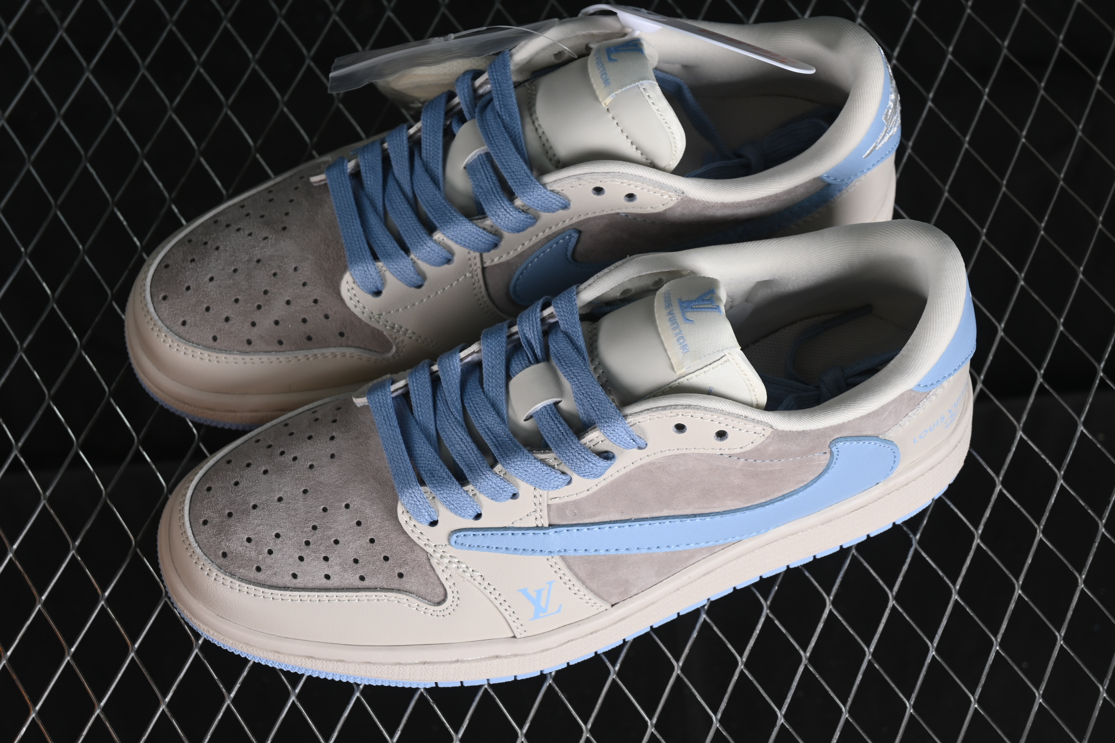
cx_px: 558
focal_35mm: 75
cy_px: 372
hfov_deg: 27.0
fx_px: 2323
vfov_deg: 18.2
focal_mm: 50
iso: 160
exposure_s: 1/60
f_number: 7.1
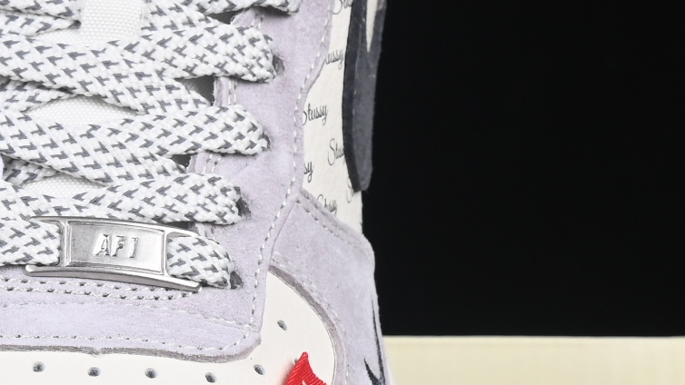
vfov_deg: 4.2
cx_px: -189
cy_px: 352
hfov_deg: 7.4
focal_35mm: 290
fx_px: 5267
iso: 160
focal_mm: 50
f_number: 8
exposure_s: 1/80
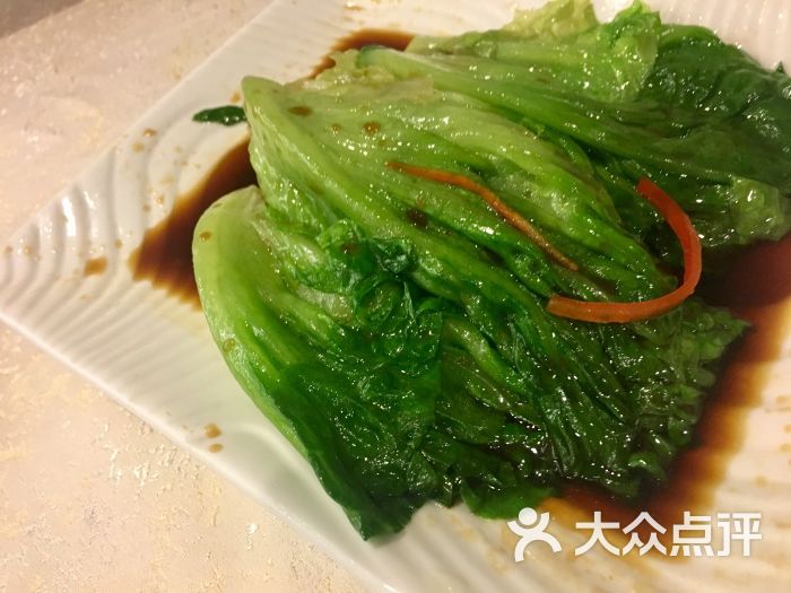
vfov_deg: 48.2
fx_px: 663
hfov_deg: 61.7
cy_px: 296
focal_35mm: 29
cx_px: 396
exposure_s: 1/17
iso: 200
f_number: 2.2
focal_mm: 4.15
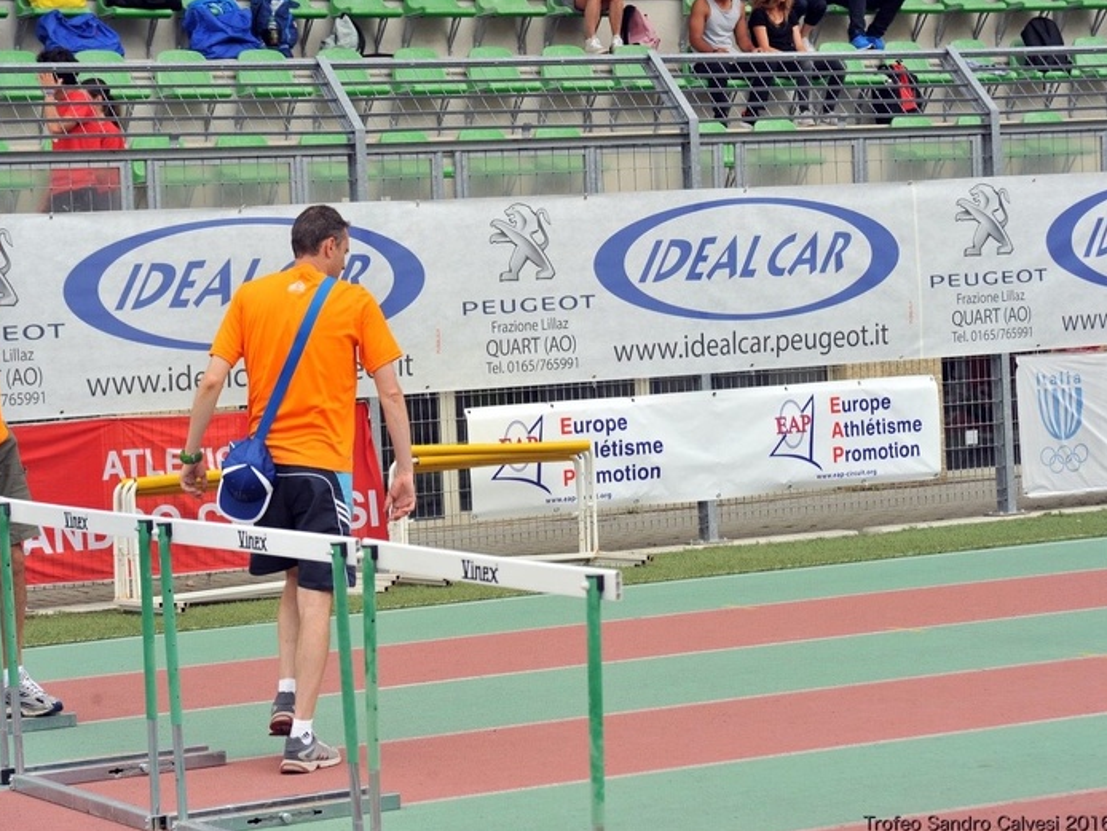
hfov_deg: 17.1
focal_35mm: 115
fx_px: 3679
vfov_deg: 12.9
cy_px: 416
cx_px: 557
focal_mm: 105
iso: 400
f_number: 8
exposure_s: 1/500
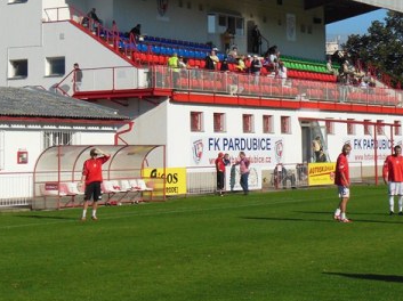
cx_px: 207
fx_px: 1128
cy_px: 55
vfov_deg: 15.1
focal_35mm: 97
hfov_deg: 20.3
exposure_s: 1/1500
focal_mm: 10.2
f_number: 4.1
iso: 125
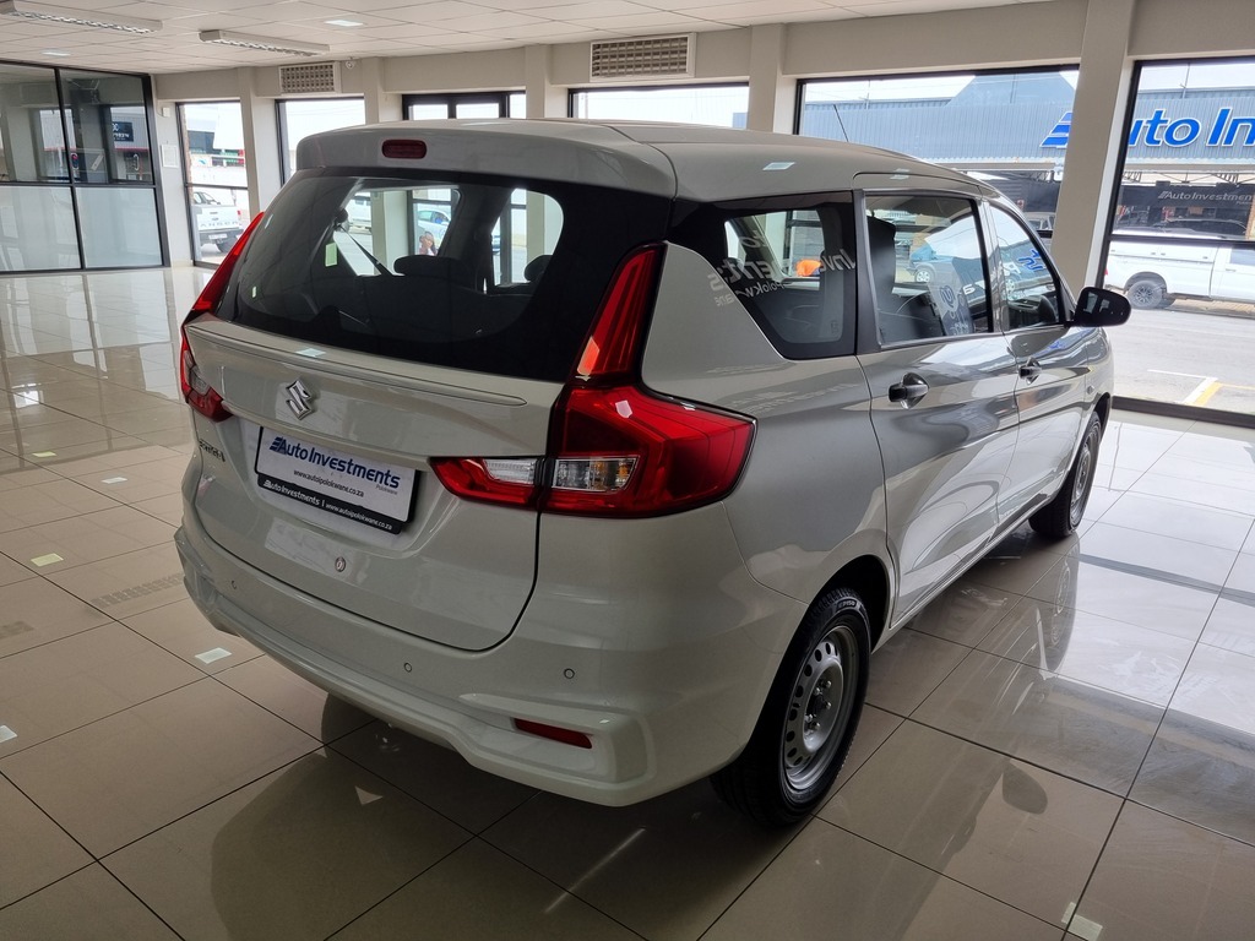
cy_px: 470
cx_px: 628
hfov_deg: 67.3
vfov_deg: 53.1
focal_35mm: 26
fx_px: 943
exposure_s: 1/311
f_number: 1.8
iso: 50
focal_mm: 5.4
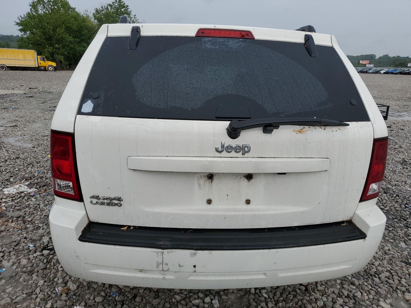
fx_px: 309
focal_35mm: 26
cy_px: 154
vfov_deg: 53.1
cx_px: 206
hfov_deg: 67.3
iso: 50
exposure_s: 1/2000
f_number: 1.5
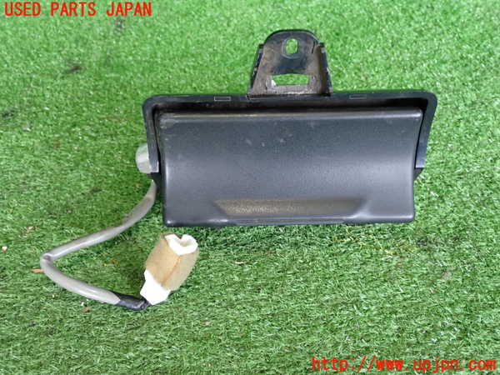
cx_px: 250
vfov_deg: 39.7
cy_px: 188
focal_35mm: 36
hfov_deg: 51.4
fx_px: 520
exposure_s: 1/40
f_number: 2.5
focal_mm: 6.37
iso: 640
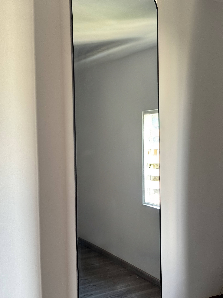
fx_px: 412
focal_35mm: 48
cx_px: 112
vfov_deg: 39.7
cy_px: 149
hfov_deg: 30.3
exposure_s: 1/60
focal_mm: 6.86
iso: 125
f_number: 1.78
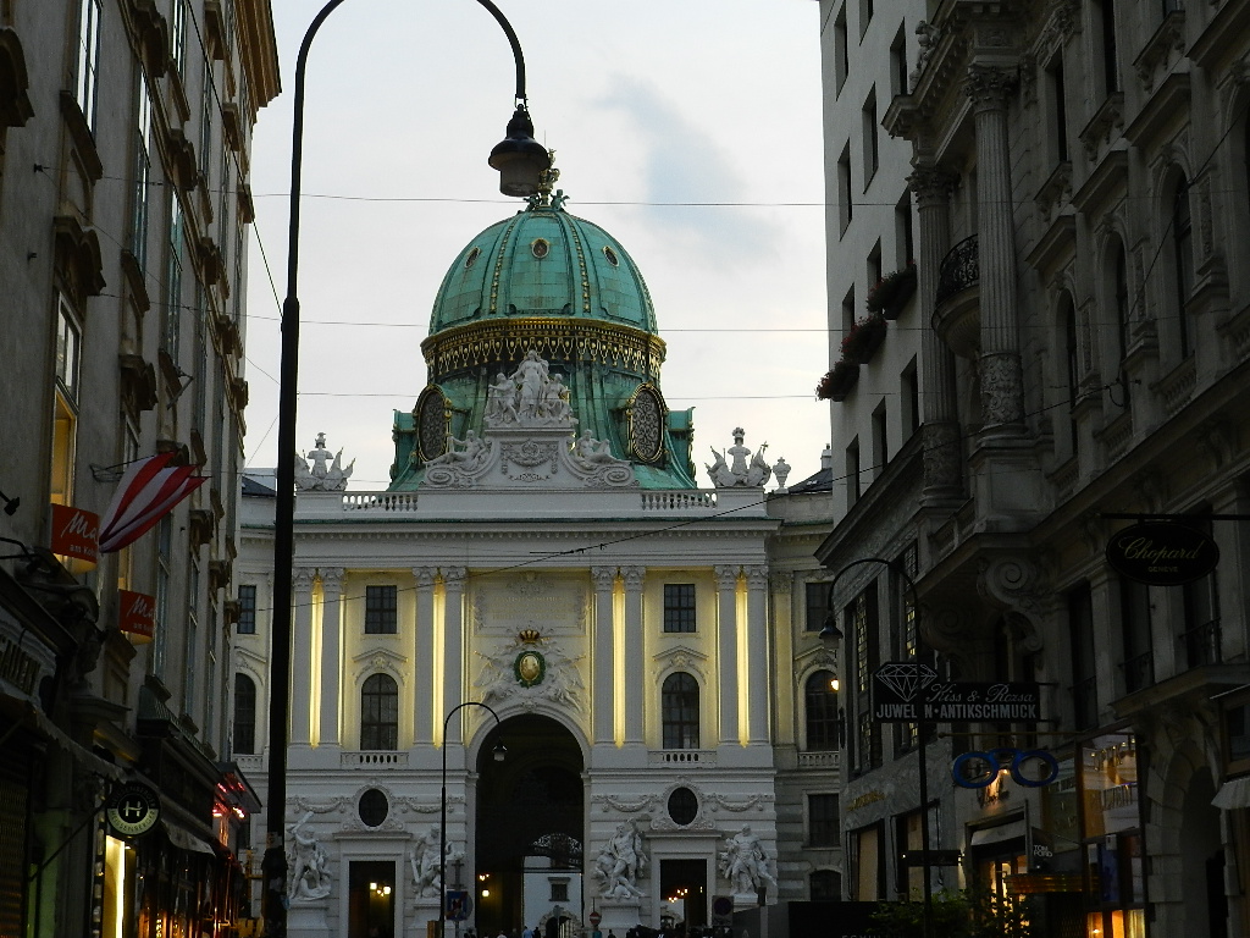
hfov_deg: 32.2
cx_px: 625
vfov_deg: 24.4
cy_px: 469
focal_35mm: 60
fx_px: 2167
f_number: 4.6
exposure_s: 1/25
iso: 220
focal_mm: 10.7
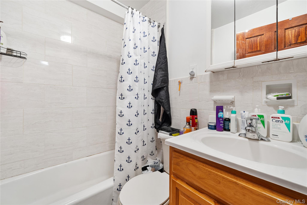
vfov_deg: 77.3
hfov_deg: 100.4
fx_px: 128
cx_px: 154
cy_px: 102
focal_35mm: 15
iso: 320
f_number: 10
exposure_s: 2
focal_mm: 15
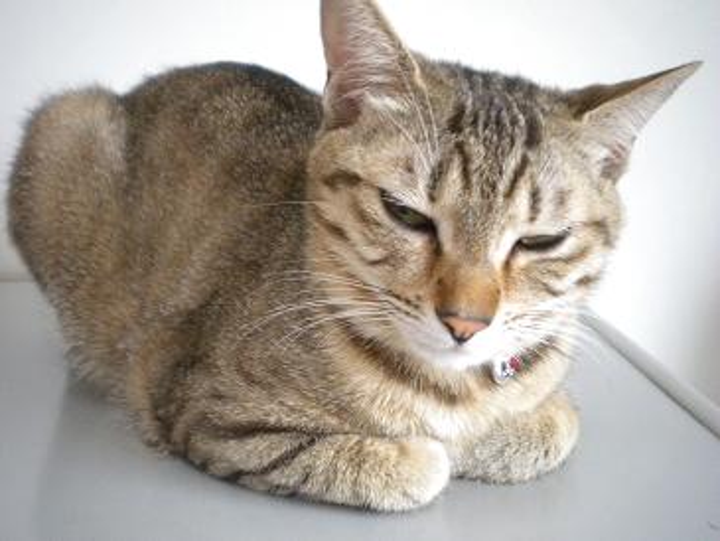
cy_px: 270
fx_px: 853
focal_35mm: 41
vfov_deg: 35.2
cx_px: 360
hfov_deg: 45.8
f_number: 3.5
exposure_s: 1/26.3
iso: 800
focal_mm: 7.4
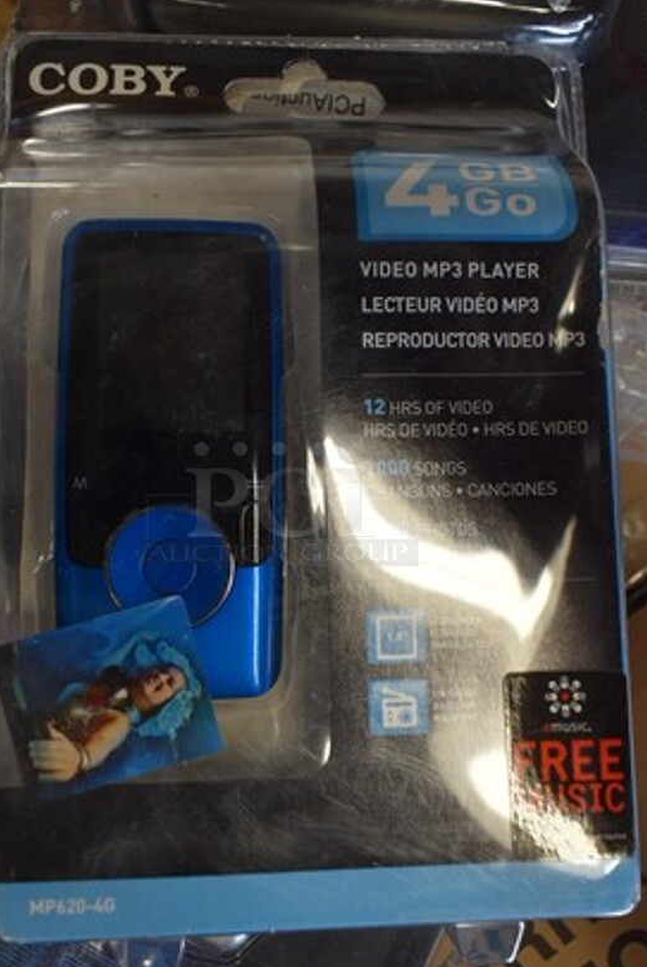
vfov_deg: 58.7
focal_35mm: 32
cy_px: 500
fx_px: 861
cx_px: 279
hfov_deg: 41.1
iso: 560
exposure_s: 1/60
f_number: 5.6
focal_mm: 18
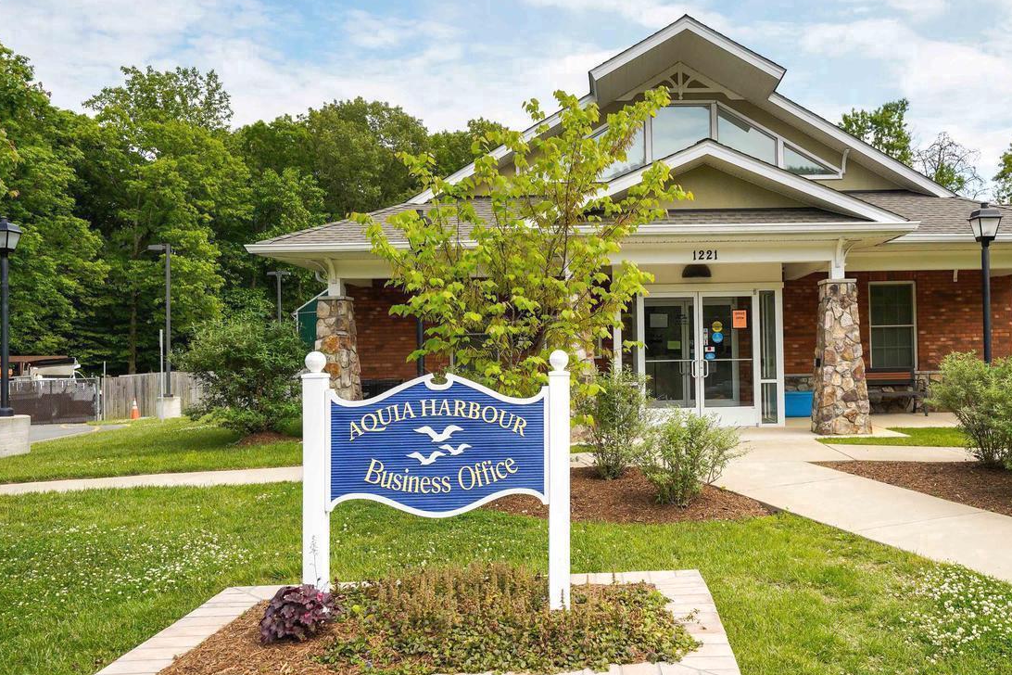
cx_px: 646
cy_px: 326
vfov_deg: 45.0
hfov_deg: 62.6
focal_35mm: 29
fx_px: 815
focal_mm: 22
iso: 640
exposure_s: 1/2500
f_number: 4.5
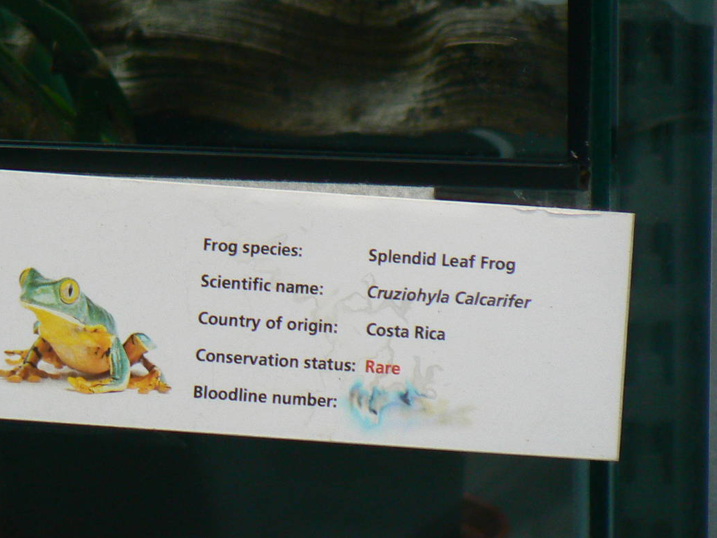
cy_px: 294
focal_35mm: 584
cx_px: 200
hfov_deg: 3.4
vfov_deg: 2.5
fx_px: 12098
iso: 125
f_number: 3.3
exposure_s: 1/30
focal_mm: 63.3
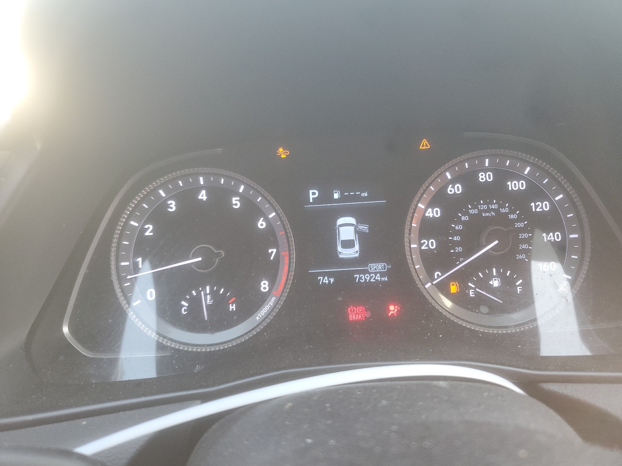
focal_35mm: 26
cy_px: 233
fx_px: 467
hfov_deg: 67.3
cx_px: 311
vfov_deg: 53.1
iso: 99
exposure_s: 1/60.2
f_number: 1.5
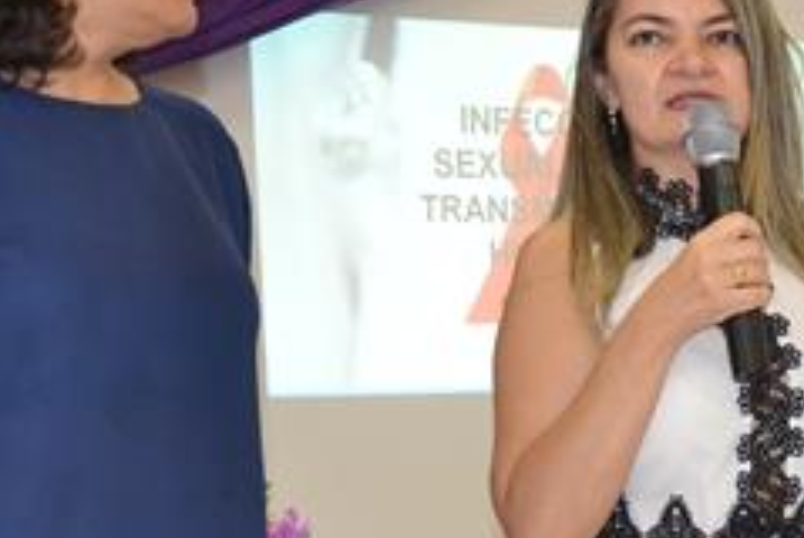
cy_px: 321
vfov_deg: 13.7
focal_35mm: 100
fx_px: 2244
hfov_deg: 20.0
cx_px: 696
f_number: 4
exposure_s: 1/100
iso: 800
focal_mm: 25
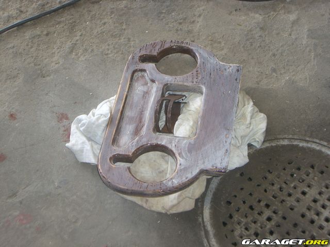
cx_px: 165
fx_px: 753
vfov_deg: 18.7
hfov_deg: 24.7
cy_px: 124
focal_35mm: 79
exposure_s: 1/60
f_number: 4.1
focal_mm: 12.8
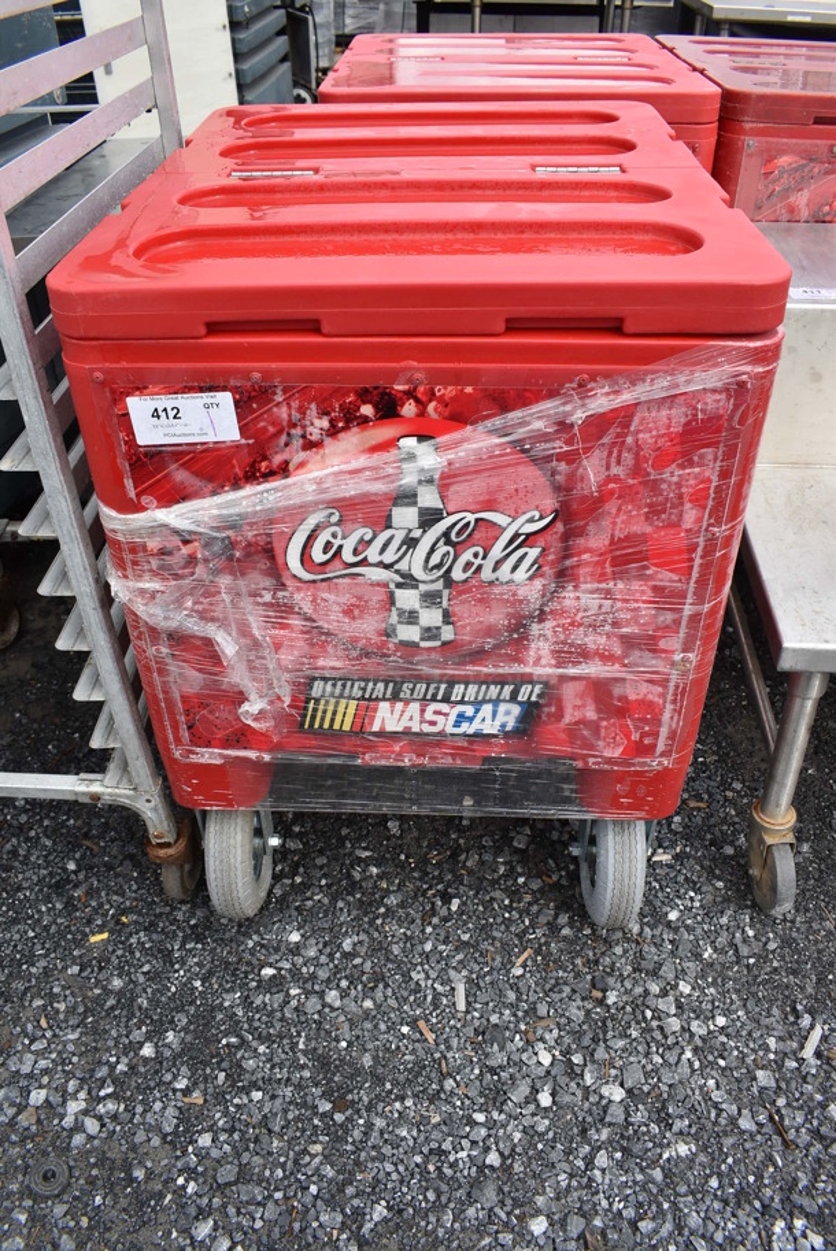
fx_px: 939
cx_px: 418
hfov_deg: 48.0
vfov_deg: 67.3
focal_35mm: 27
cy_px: 626
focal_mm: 18
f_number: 7.1
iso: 200
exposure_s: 1/320
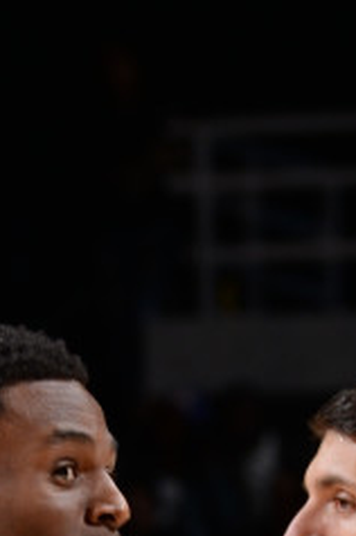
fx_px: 14266
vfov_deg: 2.1
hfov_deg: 1.4
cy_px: 1330
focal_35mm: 959
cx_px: 18
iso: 320
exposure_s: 1/250
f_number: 6.3
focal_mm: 160
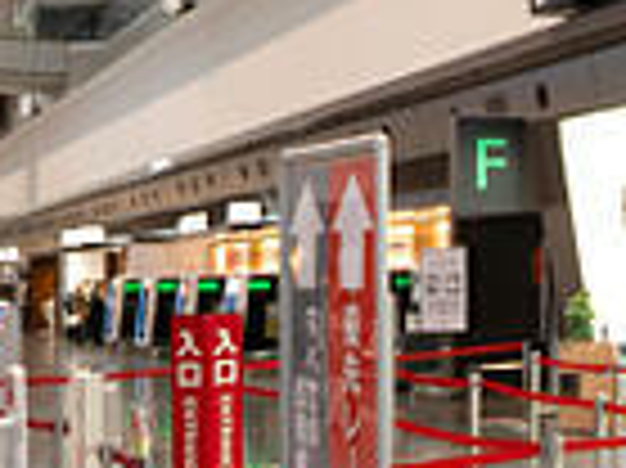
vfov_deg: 21.1
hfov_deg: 18.3
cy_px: 360
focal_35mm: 69
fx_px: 1247
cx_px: 1261
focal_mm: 8
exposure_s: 1/50
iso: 400
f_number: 3.5
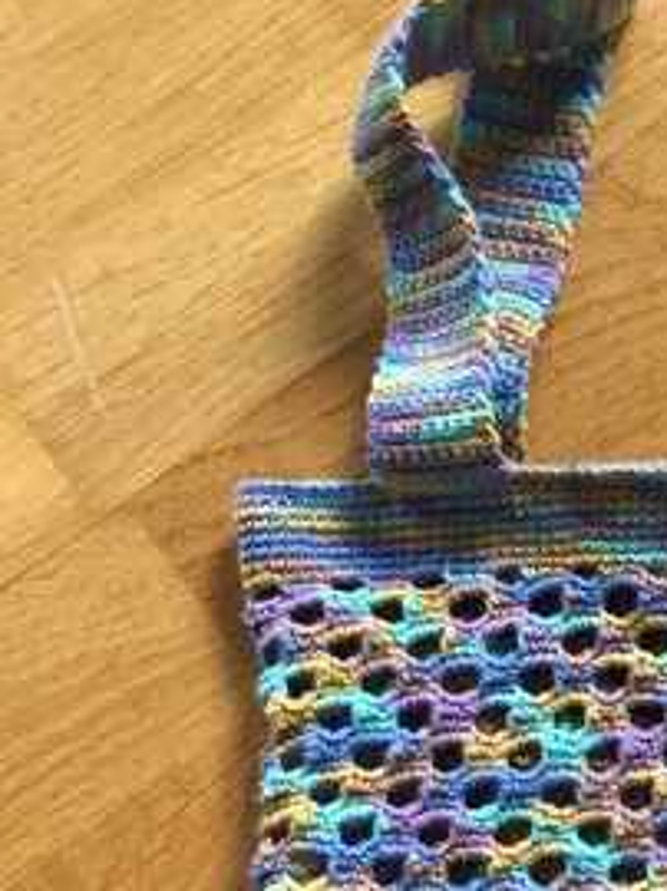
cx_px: 832
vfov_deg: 20.9
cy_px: 812
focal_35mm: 92
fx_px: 2367
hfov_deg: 15.4
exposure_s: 1/33
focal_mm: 3.3
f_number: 2.4
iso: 160
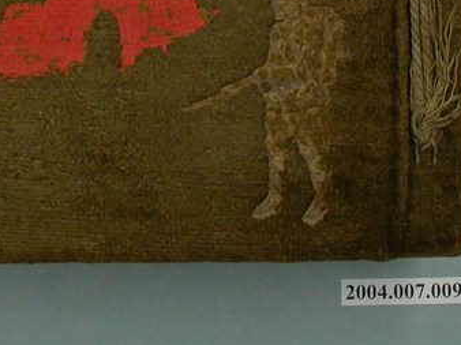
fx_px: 1690
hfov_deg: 15.4
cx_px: 83
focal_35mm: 127
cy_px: 23
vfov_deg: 11.6
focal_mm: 14
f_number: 5.9
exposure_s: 1/30
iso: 200
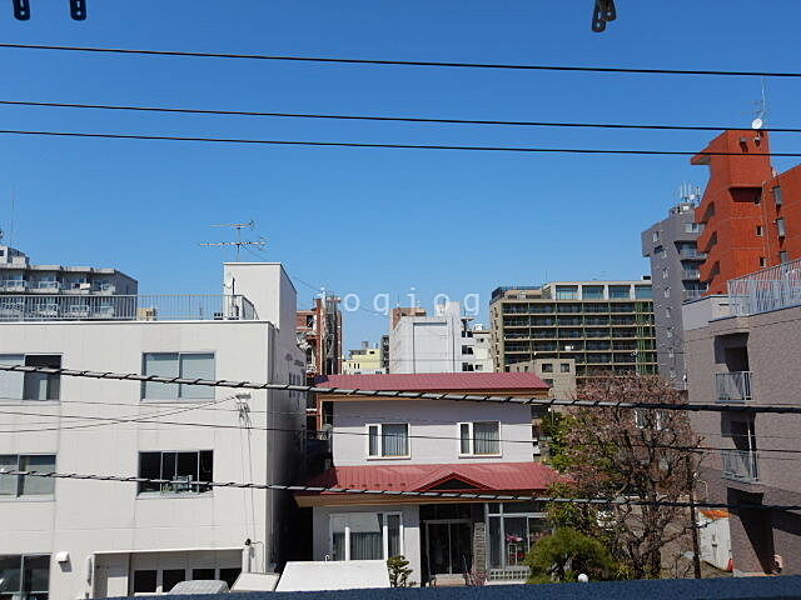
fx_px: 671
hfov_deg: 61.7
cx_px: 400
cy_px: 300
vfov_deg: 48.2
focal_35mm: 29
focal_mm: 5.1
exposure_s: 1/1500
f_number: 4.1
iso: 125
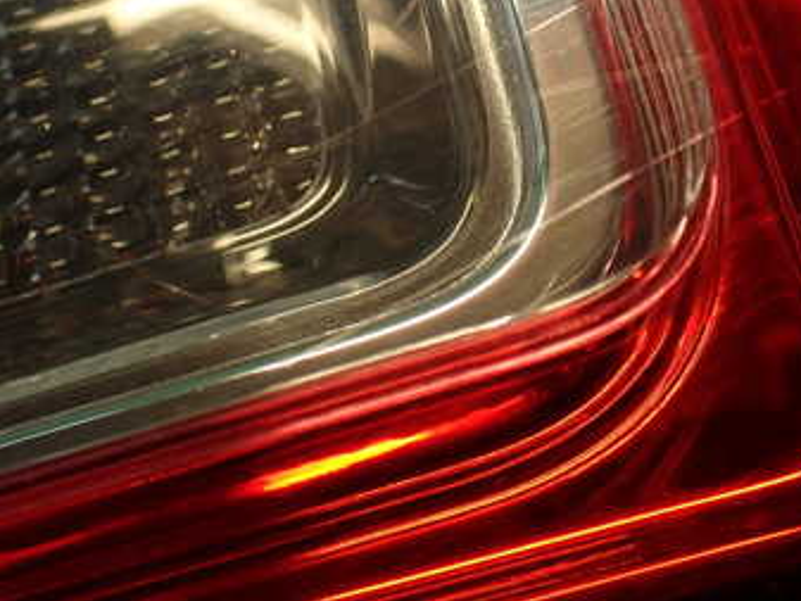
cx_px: 483
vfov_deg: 25.4
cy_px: 166
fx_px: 1319
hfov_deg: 33.7
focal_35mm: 57
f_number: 2.4
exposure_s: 1/60
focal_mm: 5.79
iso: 125
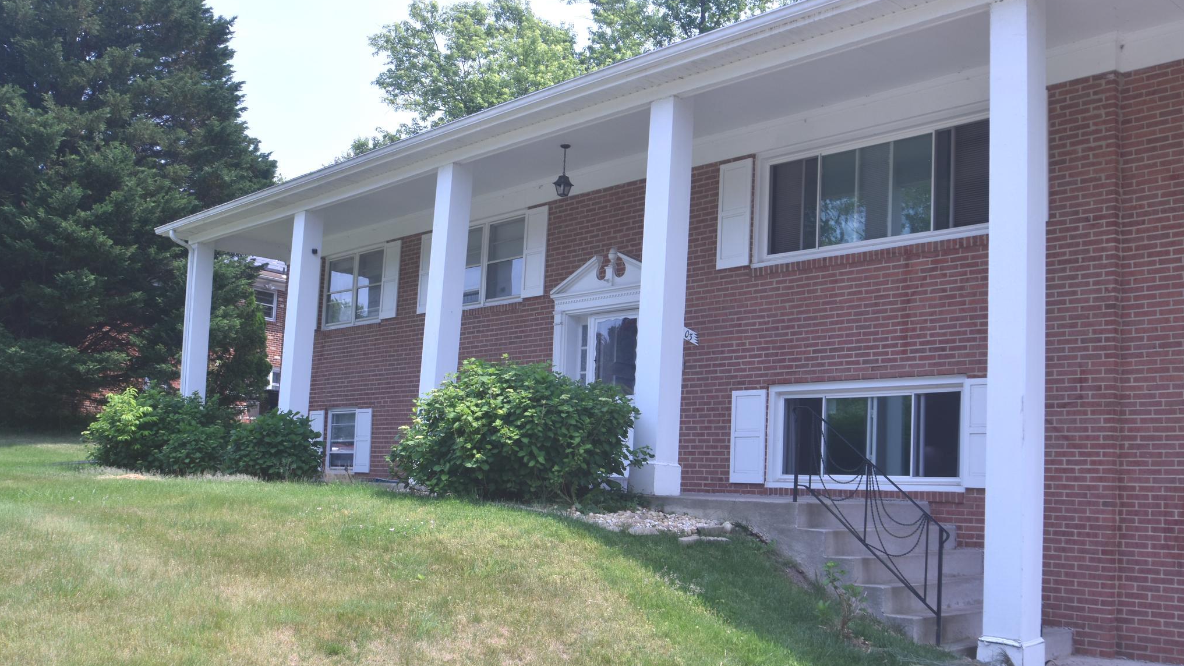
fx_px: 1193
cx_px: 593
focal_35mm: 38
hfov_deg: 52.8
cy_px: 371
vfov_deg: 31.2
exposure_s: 1/60
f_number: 13
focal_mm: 24
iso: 250
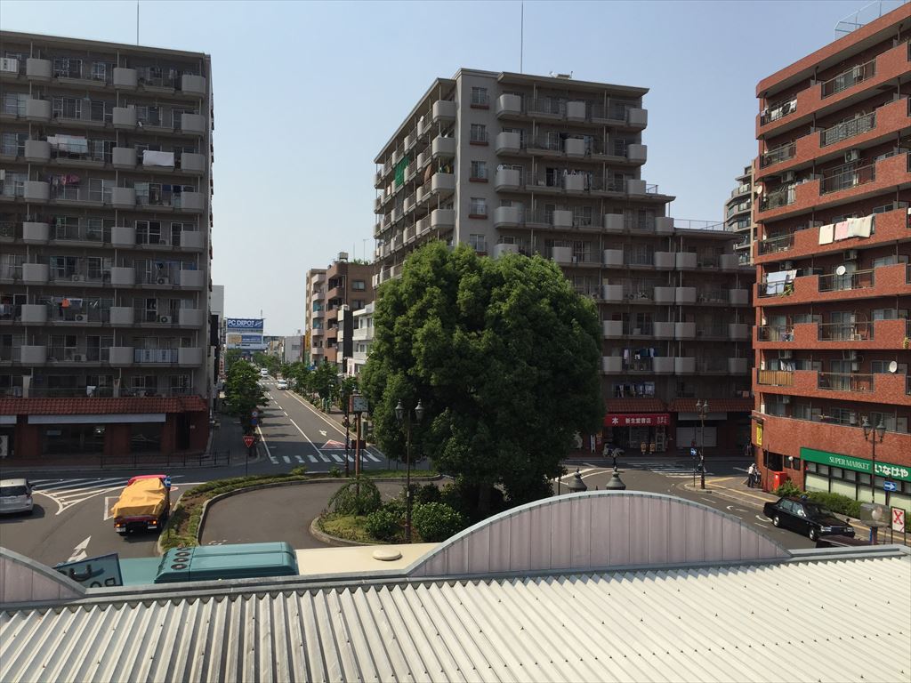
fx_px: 763
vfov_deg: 48.2
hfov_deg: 61.7
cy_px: 342
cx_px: 456
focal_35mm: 29
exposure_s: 1/2639
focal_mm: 4.15
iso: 32
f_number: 2.2
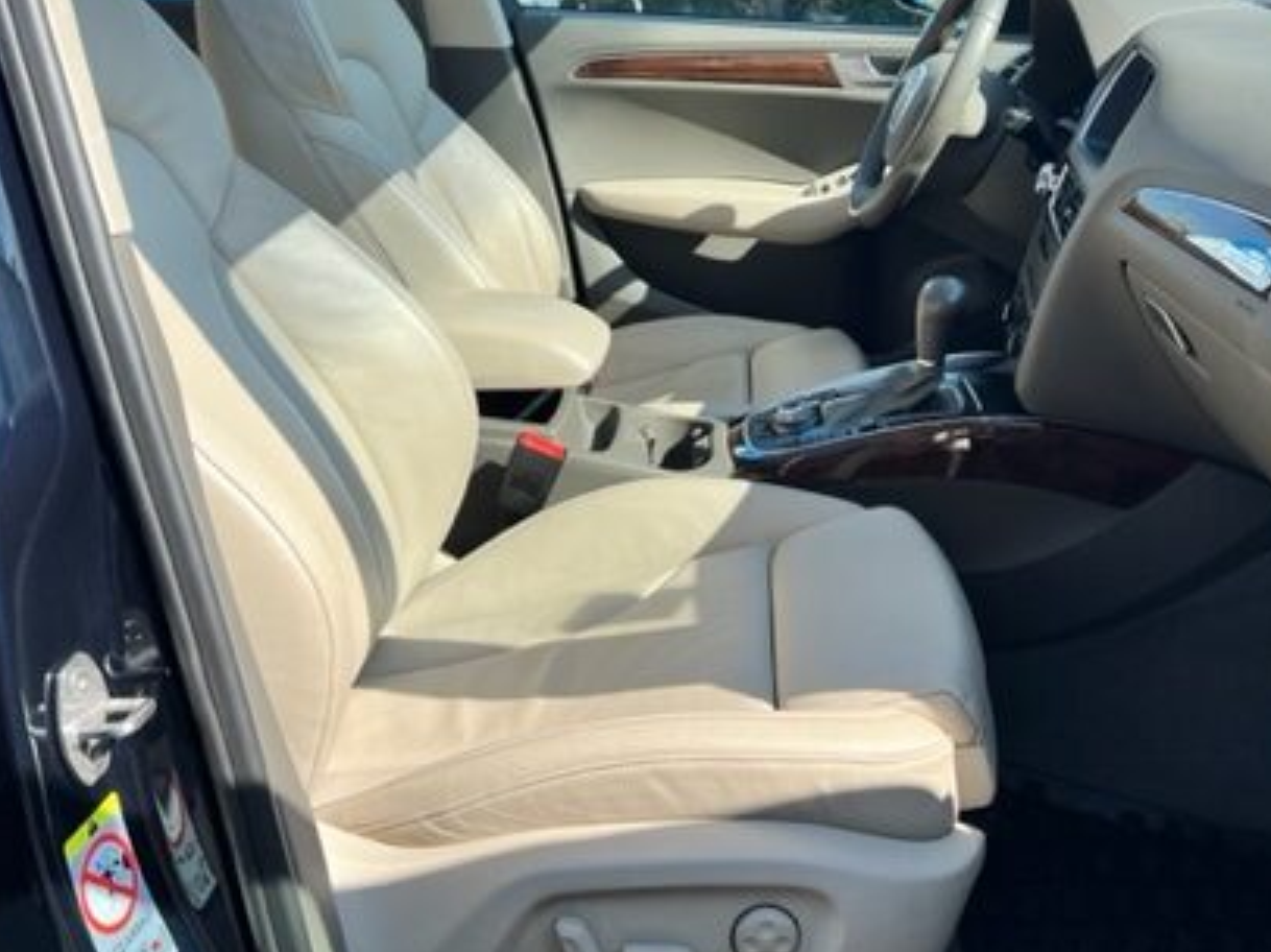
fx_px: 1505
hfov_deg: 45.3
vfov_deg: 34.9
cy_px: 338
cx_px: 814
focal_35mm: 41
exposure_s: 1/1531
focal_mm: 5.7
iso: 50
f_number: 1.5
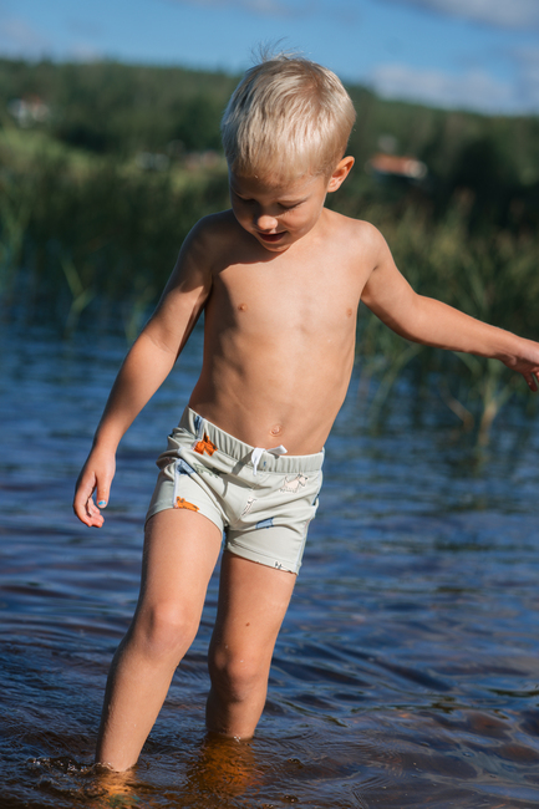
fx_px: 1910
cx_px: 270
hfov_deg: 16.1
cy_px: 404
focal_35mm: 85
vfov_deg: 23.9
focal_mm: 85
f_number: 4.5
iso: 100
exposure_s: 1/1000
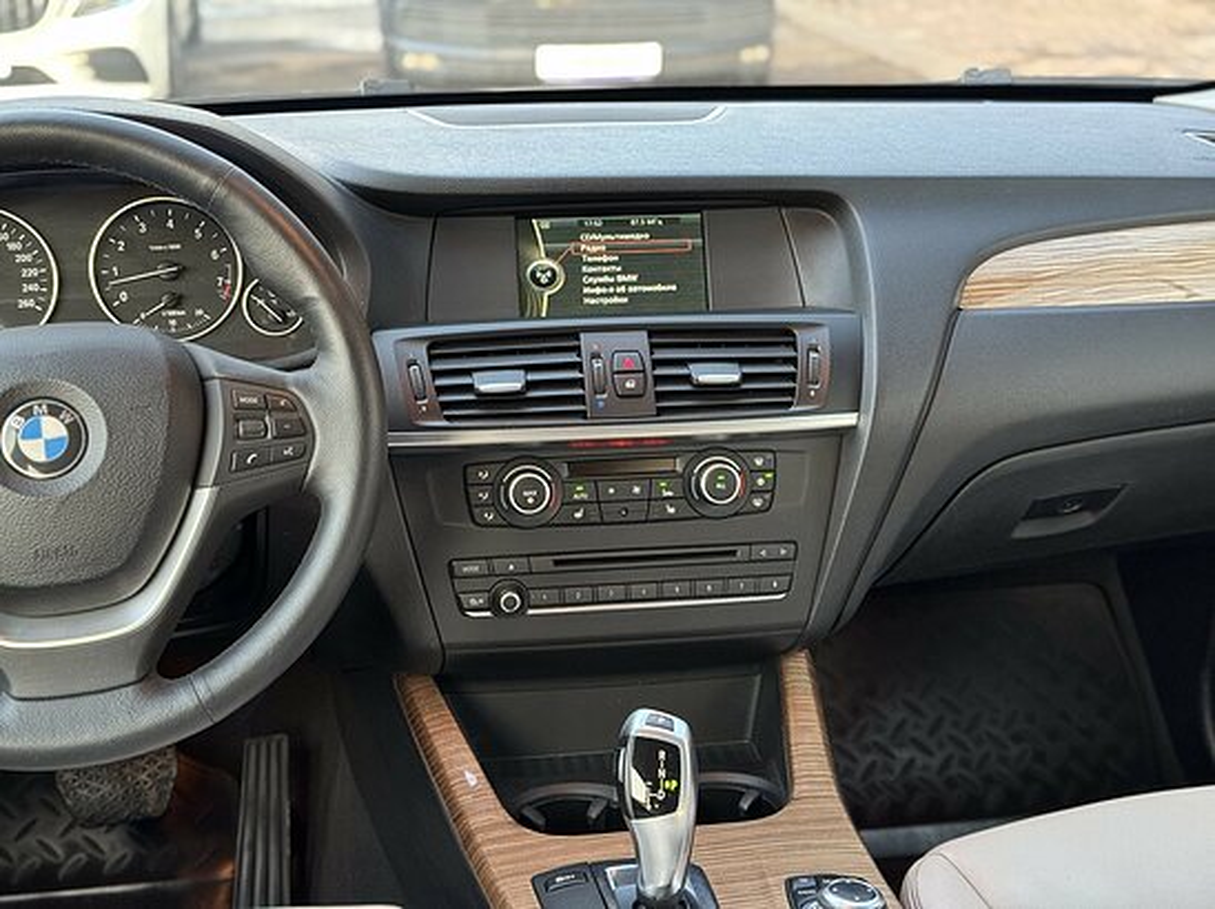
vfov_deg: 30.2
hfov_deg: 39.7
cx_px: 608
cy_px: 454
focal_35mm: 48
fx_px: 1683
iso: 400
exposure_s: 1/40
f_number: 1.78
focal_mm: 6.76
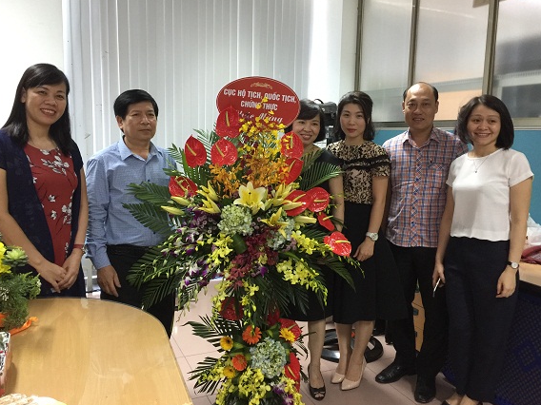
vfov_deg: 45.4
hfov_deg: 58.3
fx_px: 484
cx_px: 275
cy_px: 194
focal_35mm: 31
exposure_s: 1/10
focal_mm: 4.15
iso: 100
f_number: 2.2
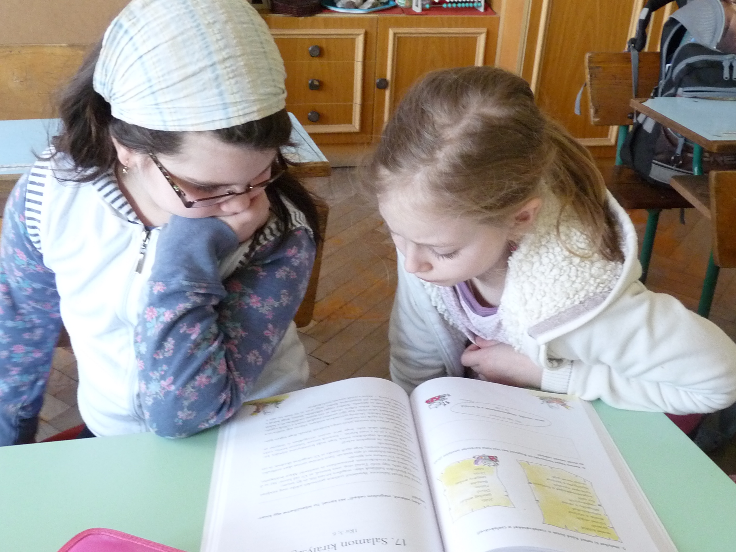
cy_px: 276
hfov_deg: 47.9
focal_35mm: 39
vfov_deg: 36.8
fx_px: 829
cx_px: 368
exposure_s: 1/25
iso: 400
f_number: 2.8
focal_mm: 4.8
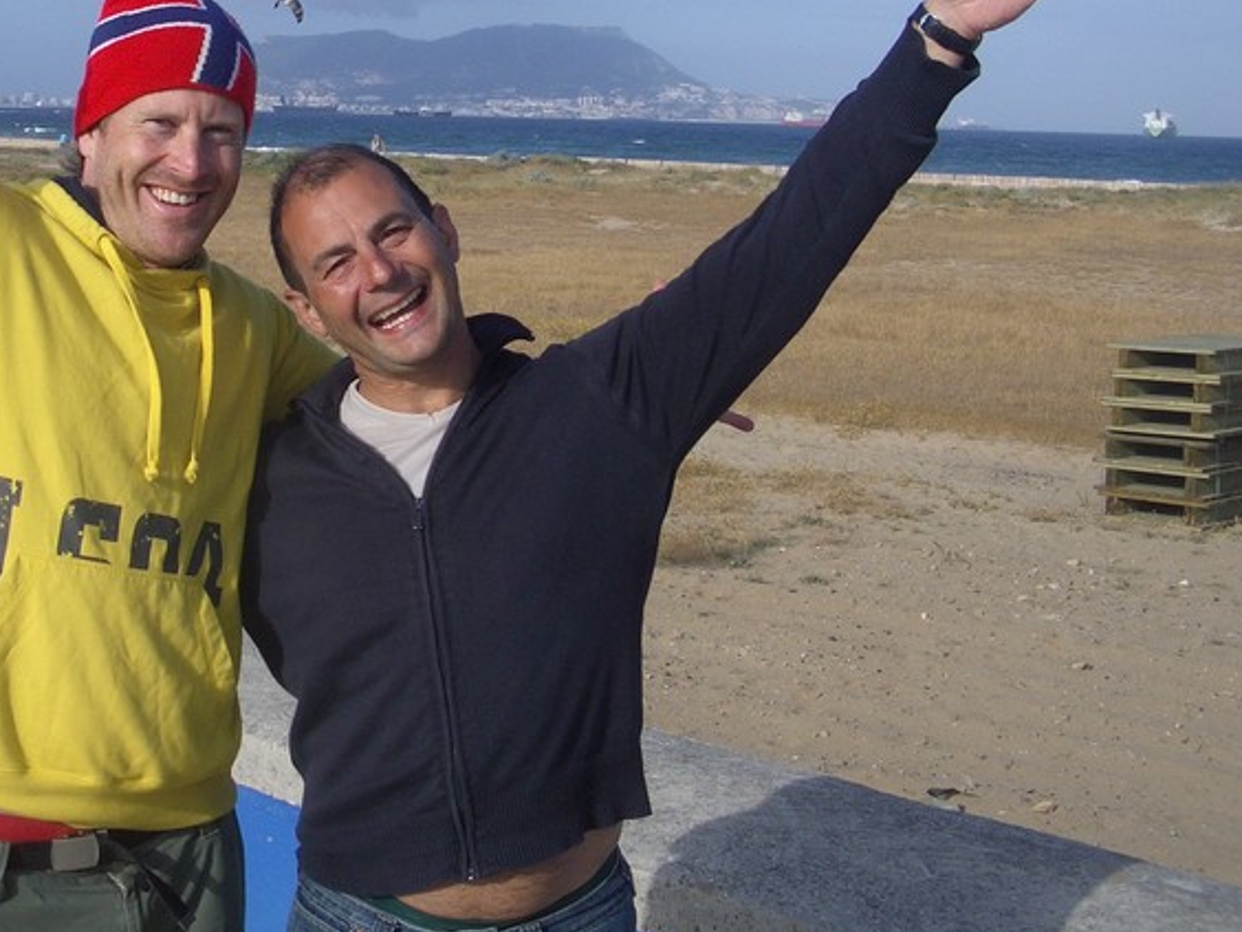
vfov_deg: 24.4
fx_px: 2117
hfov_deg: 31.8
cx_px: 240
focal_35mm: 59
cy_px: 182
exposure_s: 1/500
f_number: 4.3
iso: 50
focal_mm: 5.8
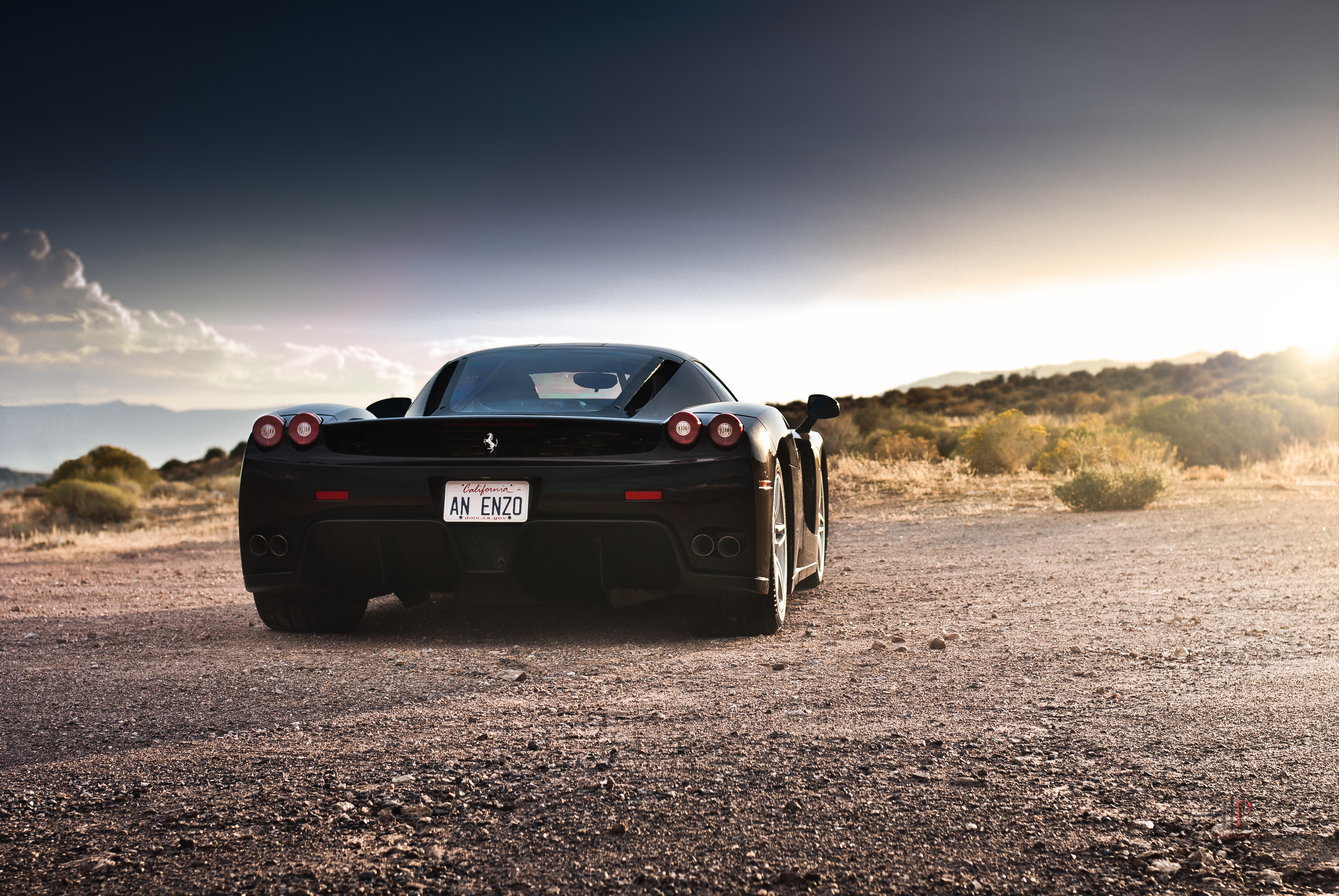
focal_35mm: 75
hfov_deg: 27.0
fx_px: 2793
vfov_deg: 18.2
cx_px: 670
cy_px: 448
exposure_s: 1/400
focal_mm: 50
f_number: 3.2
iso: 100
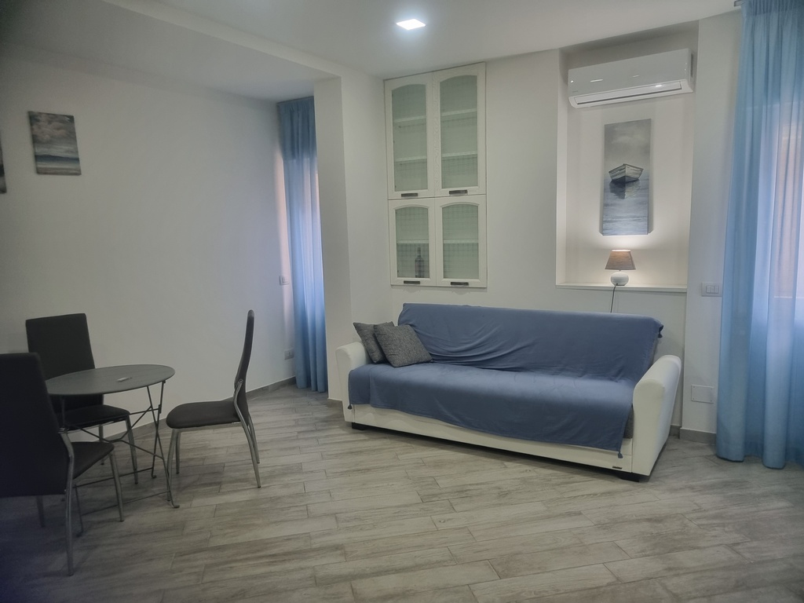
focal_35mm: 26
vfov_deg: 53.1
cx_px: 402
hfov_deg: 67.3
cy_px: 302
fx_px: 604
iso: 200
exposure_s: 1/100
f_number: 1.8
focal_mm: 5.4
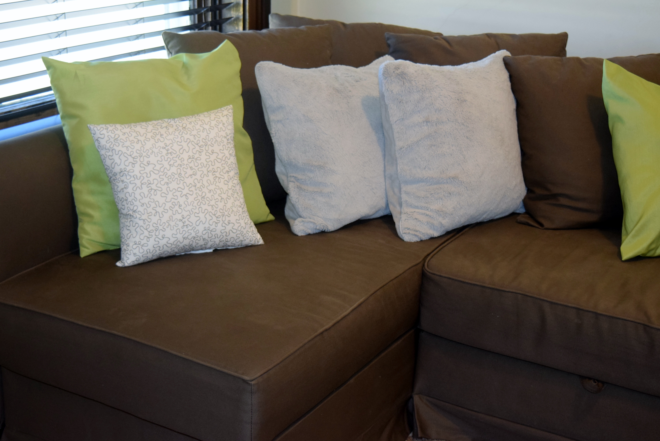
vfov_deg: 23.8
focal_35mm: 57
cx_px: 330
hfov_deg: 35.0
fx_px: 1046
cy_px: 220
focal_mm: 38
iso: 1400
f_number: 4.8
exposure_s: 1/60
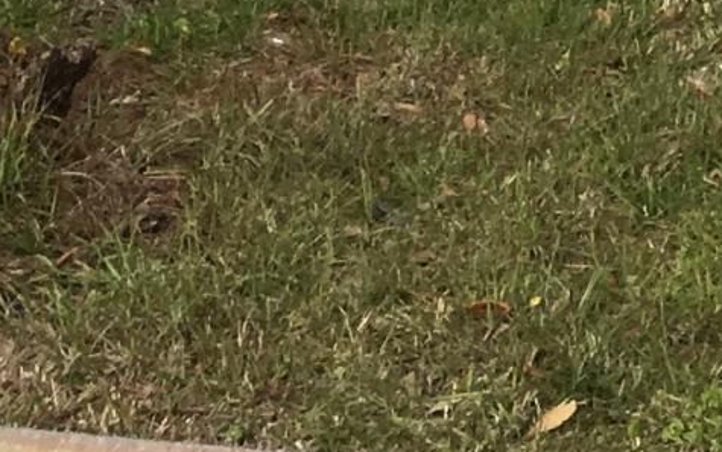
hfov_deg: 9.4
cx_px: 1865
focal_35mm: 194
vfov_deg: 6.0
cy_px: -1160
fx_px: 3818
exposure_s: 1/754
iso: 25
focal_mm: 4.15
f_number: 2.2
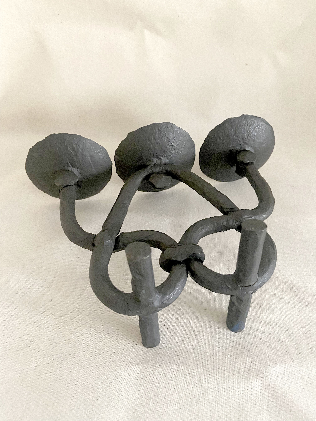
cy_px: 210
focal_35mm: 26
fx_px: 316
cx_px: 158
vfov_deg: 67.3
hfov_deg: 53.1
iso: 640
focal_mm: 4.25
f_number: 1.8
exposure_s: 1/38
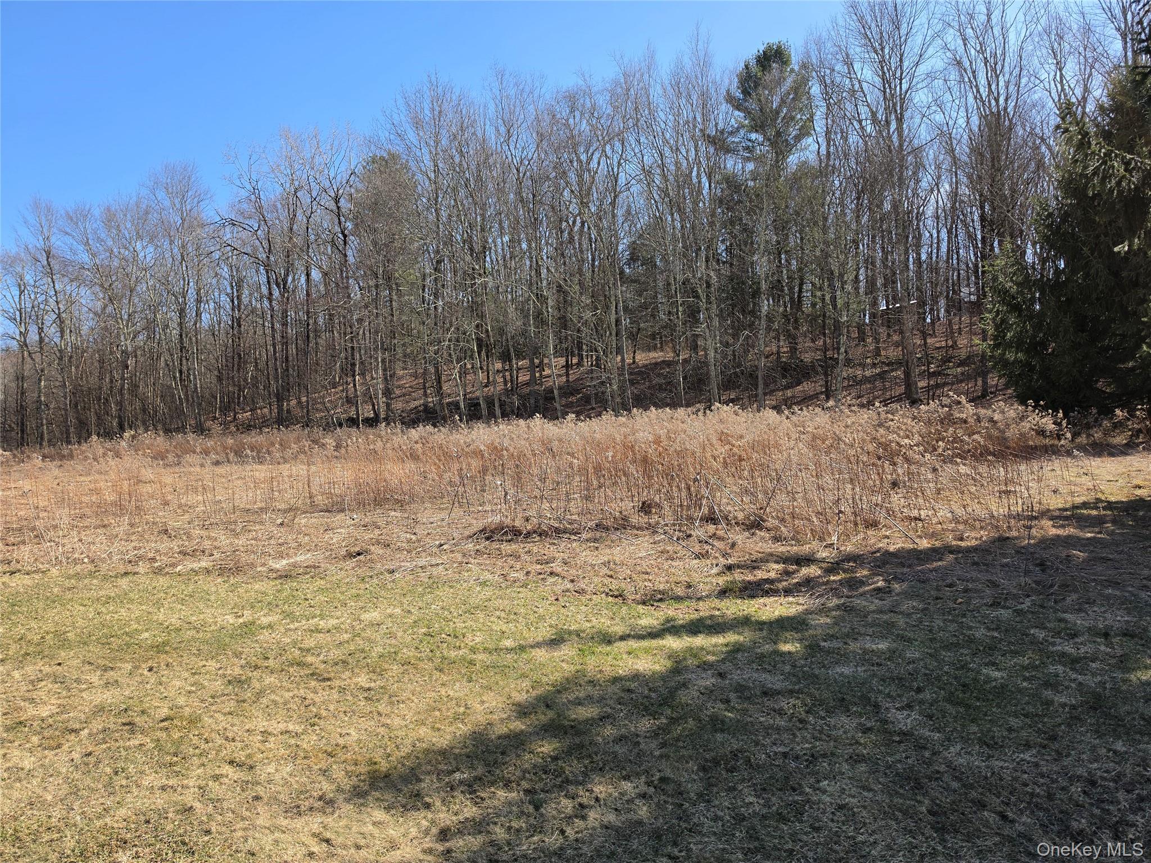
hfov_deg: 73.9
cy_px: 432
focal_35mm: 23
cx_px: 576
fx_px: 765
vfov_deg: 58.9
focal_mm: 6.5
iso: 64
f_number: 1.4
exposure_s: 1/3001
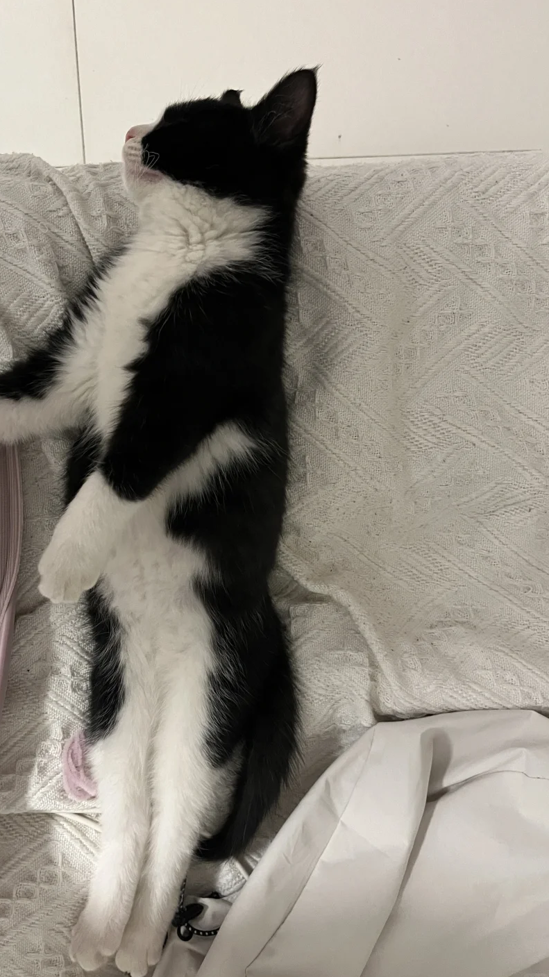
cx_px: 180
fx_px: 751
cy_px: 492
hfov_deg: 39.7
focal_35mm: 29
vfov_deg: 66.1
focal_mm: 5.1
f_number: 1.6
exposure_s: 1/60
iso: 500
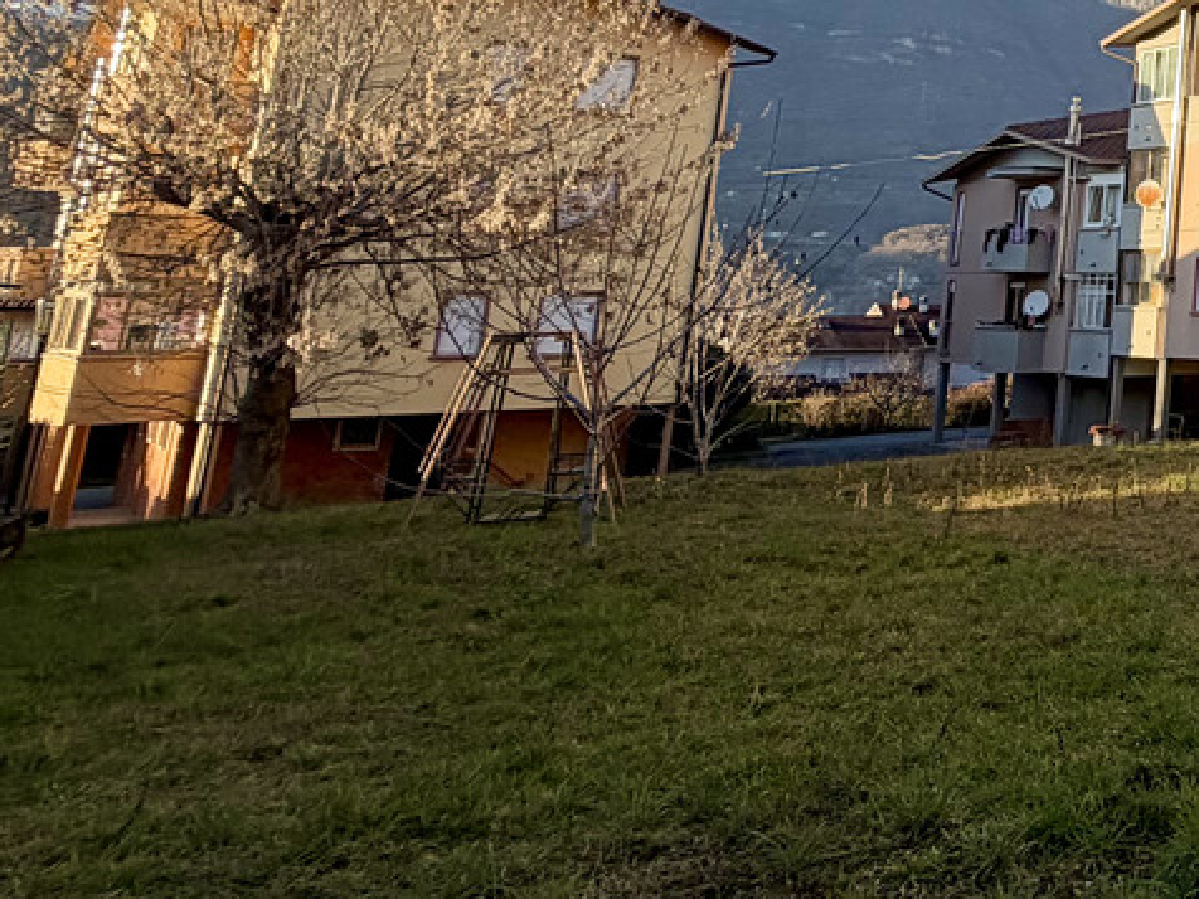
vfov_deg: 31.7
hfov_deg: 31.7
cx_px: 1635
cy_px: -1
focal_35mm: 42
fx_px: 1455
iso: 40
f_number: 2.2
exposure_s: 1/545
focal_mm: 2.22
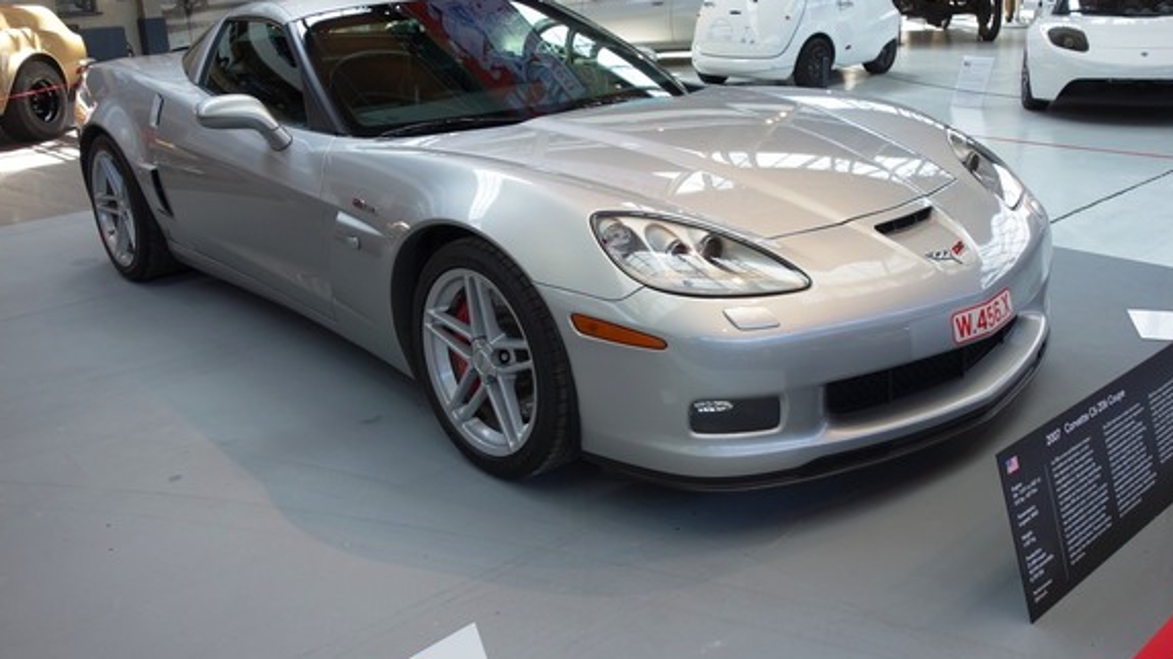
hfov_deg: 58.0
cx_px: 590
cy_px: 270
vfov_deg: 34.5
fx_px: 1057
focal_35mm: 34
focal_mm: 11.46
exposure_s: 1/100
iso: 125
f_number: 3.2
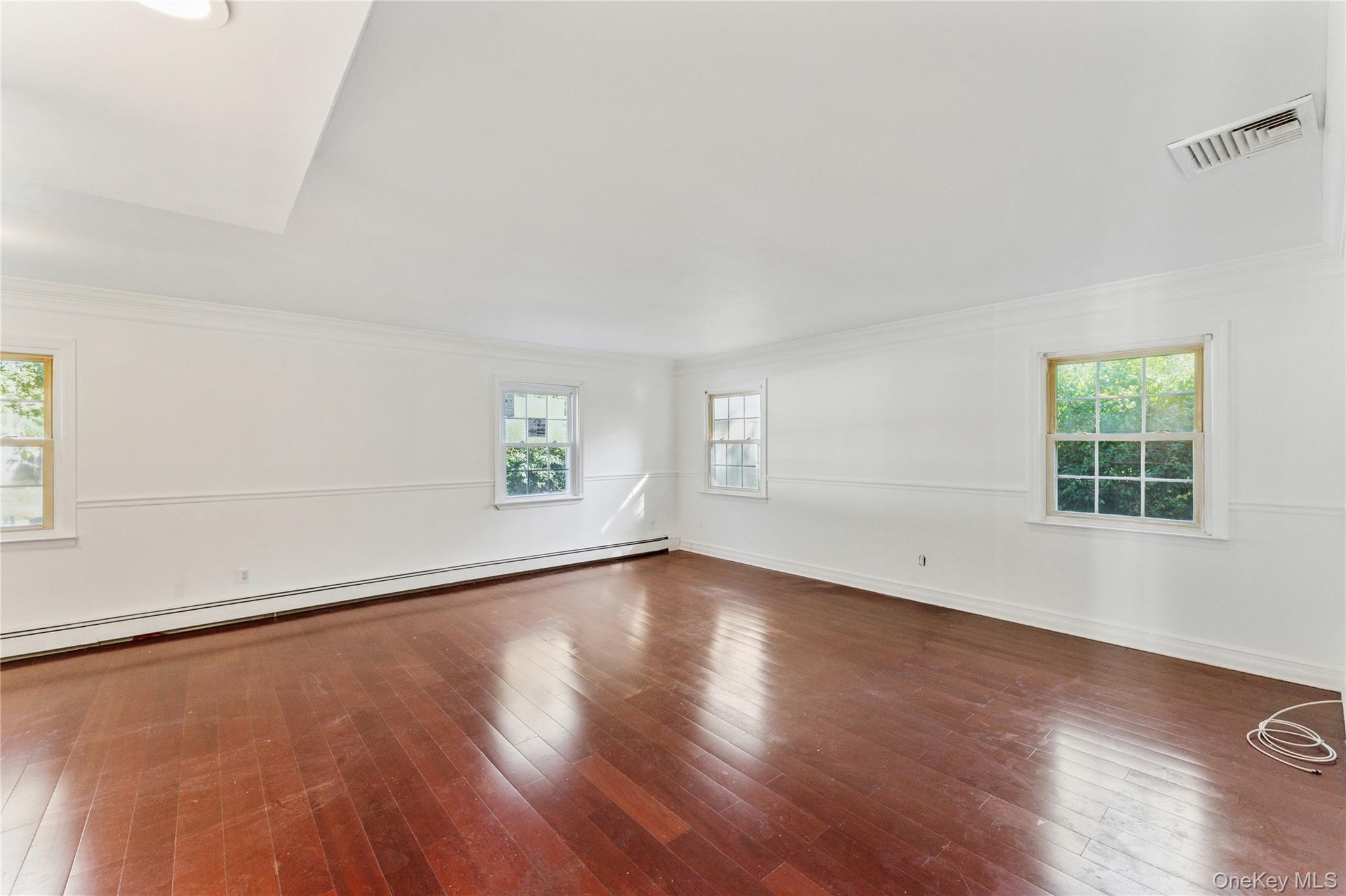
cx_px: 673
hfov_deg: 104.3
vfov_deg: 81.2
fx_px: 523
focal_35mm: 14
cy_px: 448
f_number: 10
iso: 2000
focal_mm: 14
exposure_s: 1/30
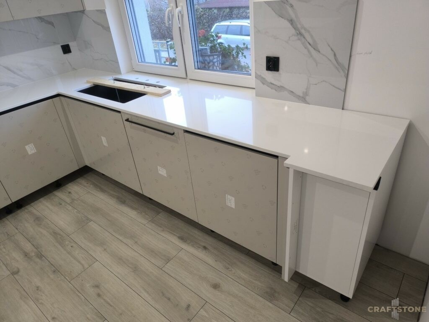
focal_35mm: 23
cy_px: 161
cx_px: 214
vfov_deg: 58.9
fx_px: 285
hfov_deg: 73.9
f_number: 1.65
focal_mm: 6.14
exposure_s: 1/50
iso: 800
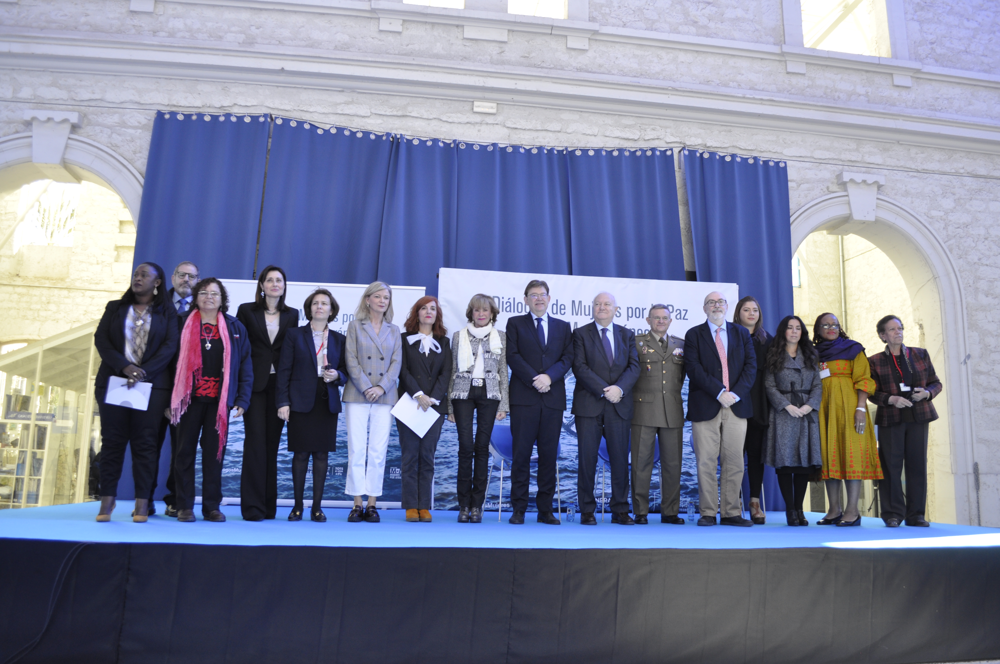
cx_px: 500
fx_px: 749
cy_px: 332
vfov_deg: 47.8
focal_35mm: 27
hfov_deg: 67.4
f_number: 5.6
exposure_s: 1/125
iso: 400
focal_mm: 18
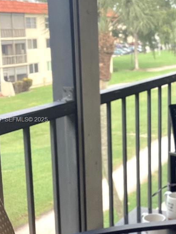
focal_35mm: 67
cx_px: 160
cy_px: 120
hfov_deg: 21.4
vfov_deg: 29.0
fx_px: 454
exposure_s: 1/100
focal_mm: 3.3
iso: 40
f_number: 2.4
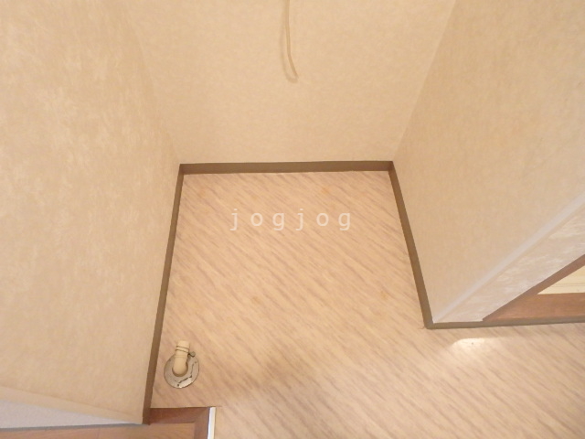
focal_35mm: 21
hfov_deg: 79.0
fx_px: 355
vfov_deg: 63.4
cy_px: 220
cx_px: 292
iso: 800
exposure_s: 1/30
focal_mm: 3.7
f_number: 3.5
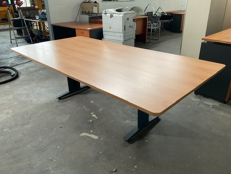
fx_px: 194
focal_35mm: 29
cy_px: 87
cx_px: 116
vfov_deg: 48.2
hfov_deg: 61.7
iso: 64
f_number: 1.8
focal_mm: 3
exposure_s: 1/50
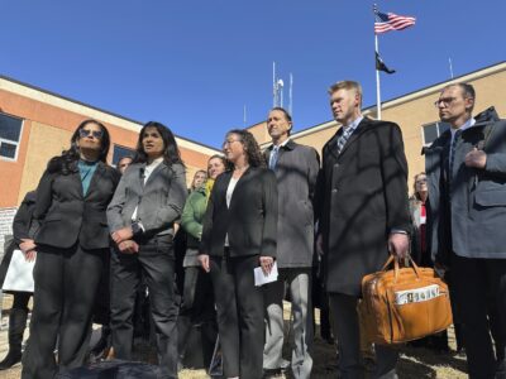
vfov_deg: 56.8
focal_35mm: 24
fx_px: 351
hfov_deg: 71.6
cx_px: 253
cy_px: 190
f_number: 1.78
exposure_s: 1/3717
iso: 80
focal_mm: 6.86
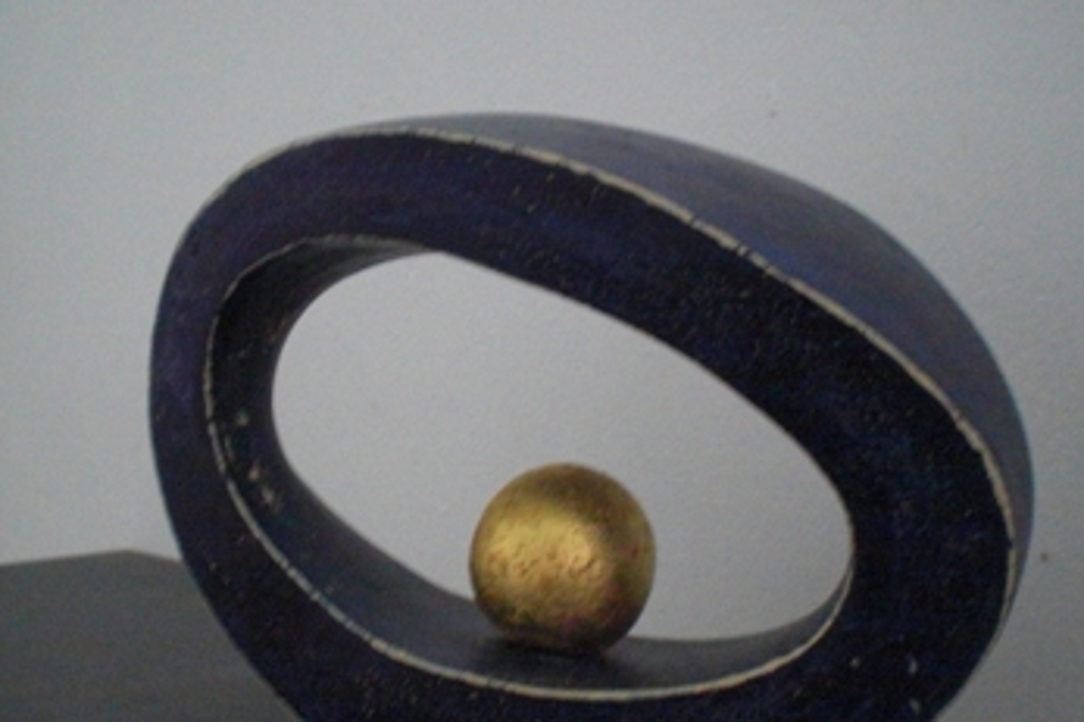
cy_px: 478
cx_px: 575
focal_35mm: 51
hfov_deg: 38.9
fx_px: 1535
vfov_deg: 26.3
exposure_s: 1/8
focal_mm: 6.3
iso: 800
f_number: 3.1
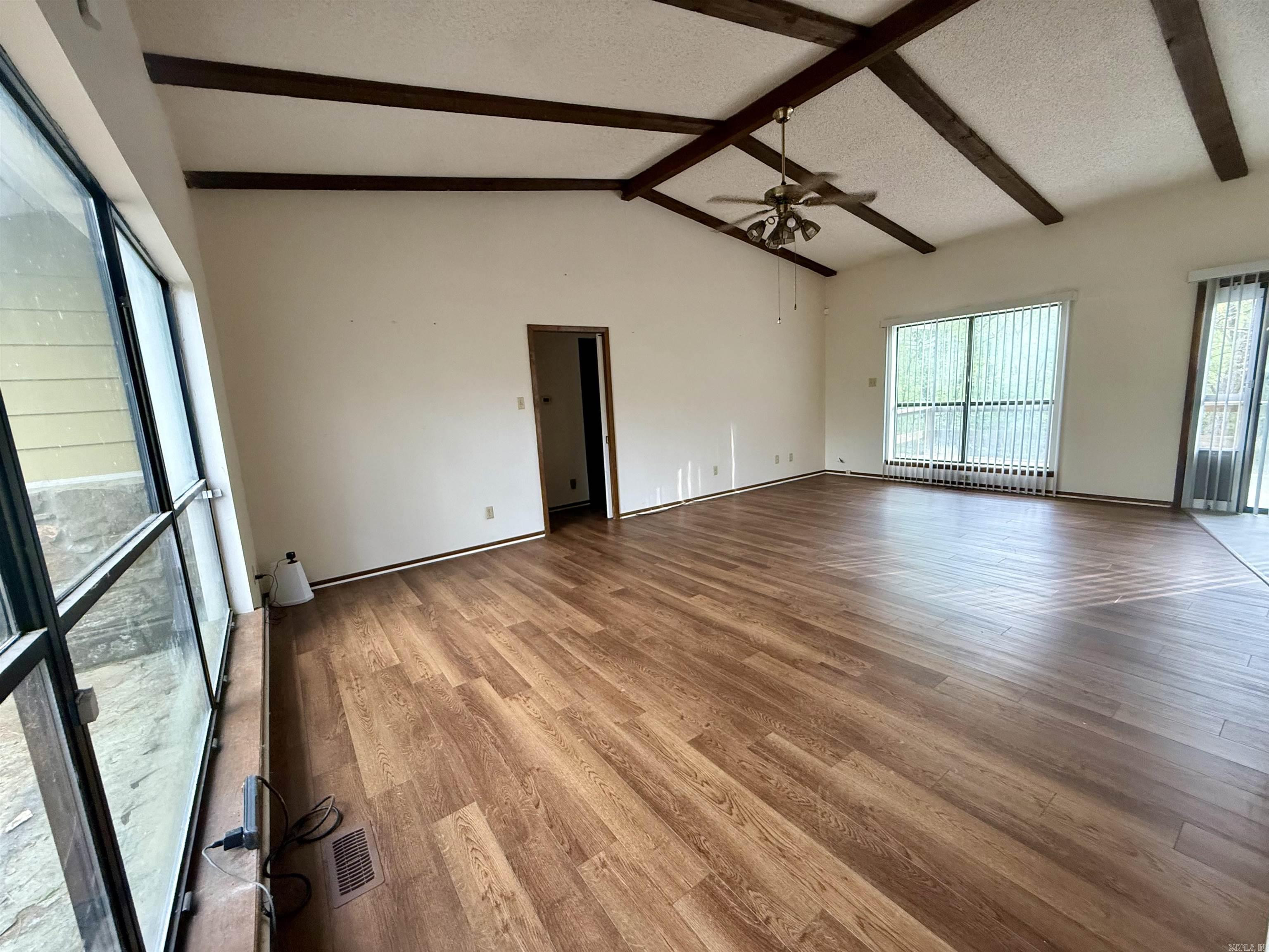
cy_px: 476
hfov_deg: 102.1
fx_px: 513
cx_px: 634
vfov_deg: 85.7
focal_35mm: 14
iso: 400
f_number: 2.2
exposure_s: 1/82
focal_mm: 2.22
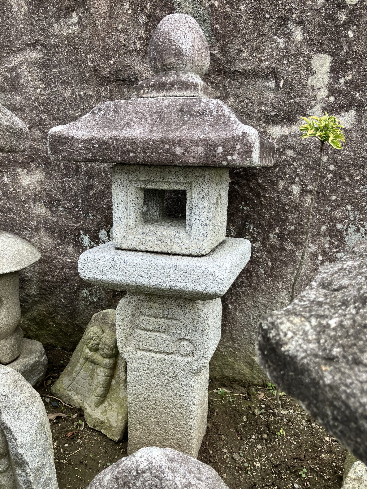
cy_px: 244
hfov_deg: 49.7
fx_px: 396
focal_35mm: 28
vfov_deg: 63.4
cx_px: 184
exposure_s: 1/197
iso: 25
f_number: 1.8
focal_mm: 3.99
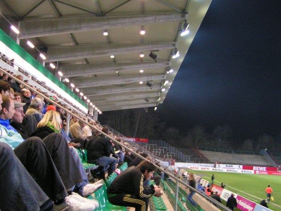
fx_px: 390
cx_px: 107
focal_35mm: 48
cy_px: 112
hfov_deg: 39.4
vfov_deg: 30.3
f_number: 2.8
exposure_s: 1/15
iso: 200
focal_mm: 5.8
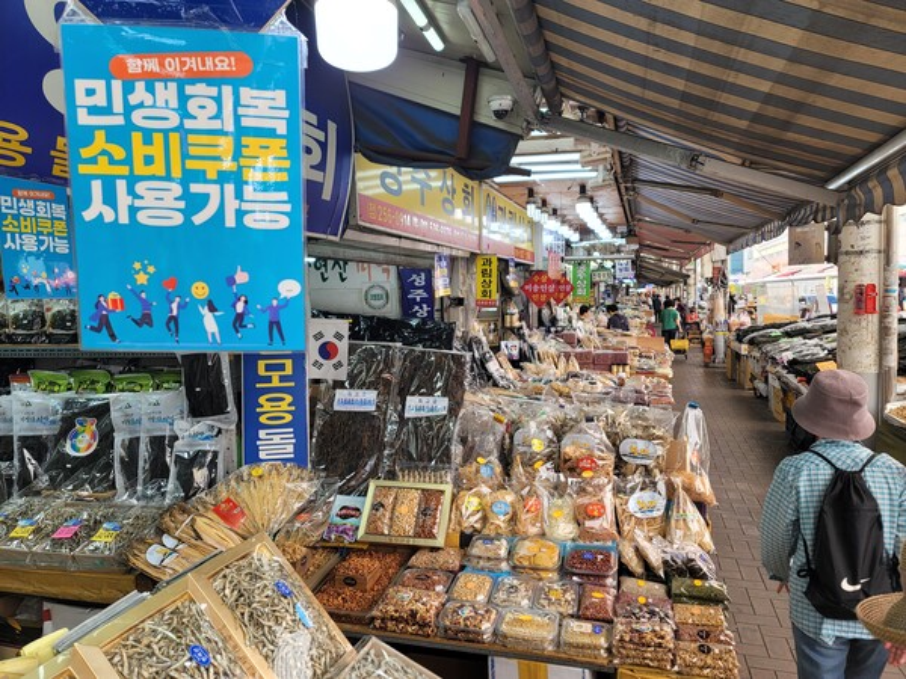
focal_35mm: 25
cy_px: 340
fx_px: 654
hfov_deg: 69.4
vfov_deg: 54.9
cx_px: 453
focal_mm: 7
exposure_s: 1/163
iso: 20
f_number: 1.8
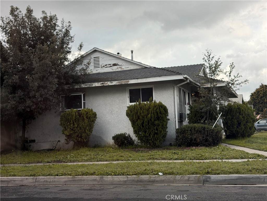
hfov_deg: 39.7
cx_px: 134
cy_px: 100
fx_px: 370
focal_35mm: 48
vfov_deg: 30.3
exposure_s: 1/122
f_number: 1.78
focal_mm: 6.76
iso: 80
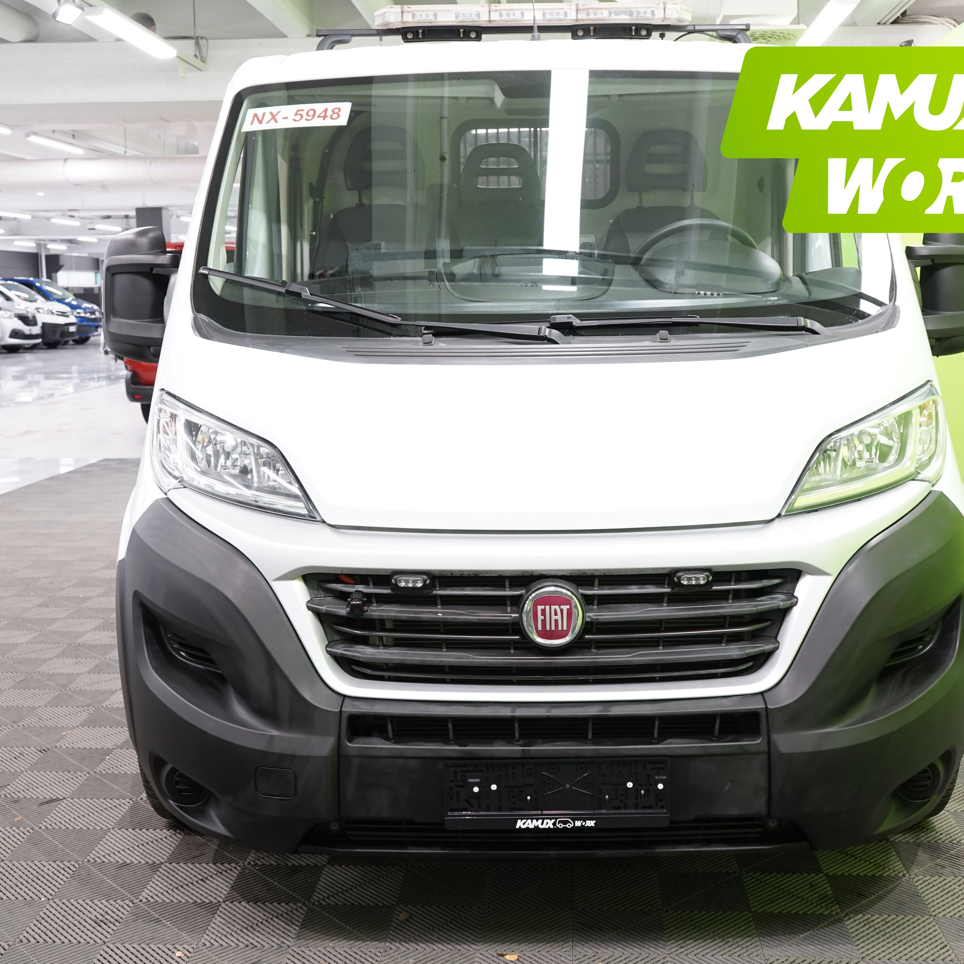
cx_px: 508
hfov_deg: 41.8
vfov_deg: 41.9
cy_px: 481
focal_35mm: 40
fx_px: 1260
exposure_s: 1/25
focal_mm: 31
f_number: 6.3
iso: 800
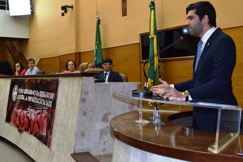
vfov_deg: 34.2
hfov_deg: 49.6
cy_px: 78
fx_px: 263
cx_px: 126
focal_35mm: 39
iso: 1250
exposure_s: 1/60
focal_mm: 24
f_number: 8
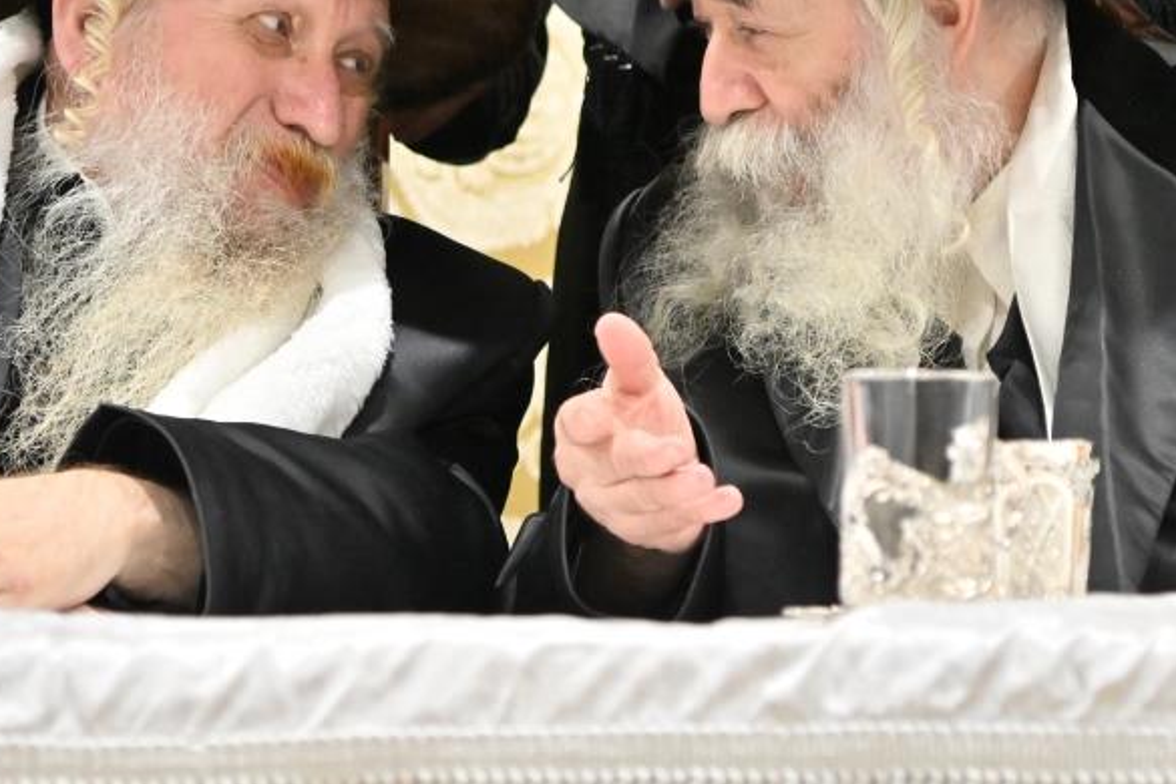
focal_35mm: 315
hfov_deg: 6.5
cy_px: 103
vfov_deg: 4.4
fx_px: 10289
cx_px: 549
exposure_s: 1/200
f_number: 4
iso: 1250
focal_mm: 120
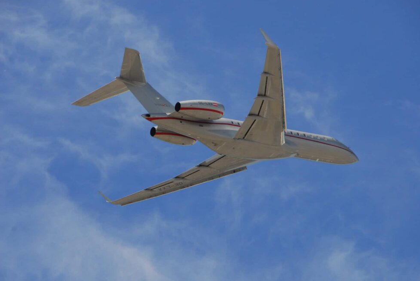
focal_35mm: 268
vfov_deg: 5.1
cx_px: 220
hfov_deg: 7.7
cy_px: 141
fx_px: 3130
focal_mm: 170
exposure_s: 1/640
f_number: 9
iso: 400
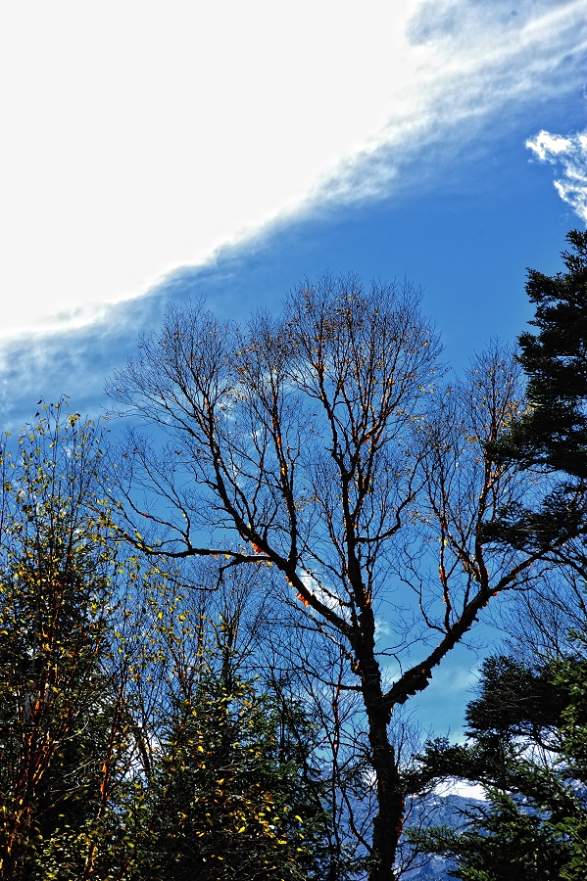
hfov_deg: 11.4
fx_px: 2938
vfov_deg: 17.1
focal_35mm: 120
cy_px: 440
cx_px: 294
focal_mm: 120
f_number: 11
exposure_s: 1/250
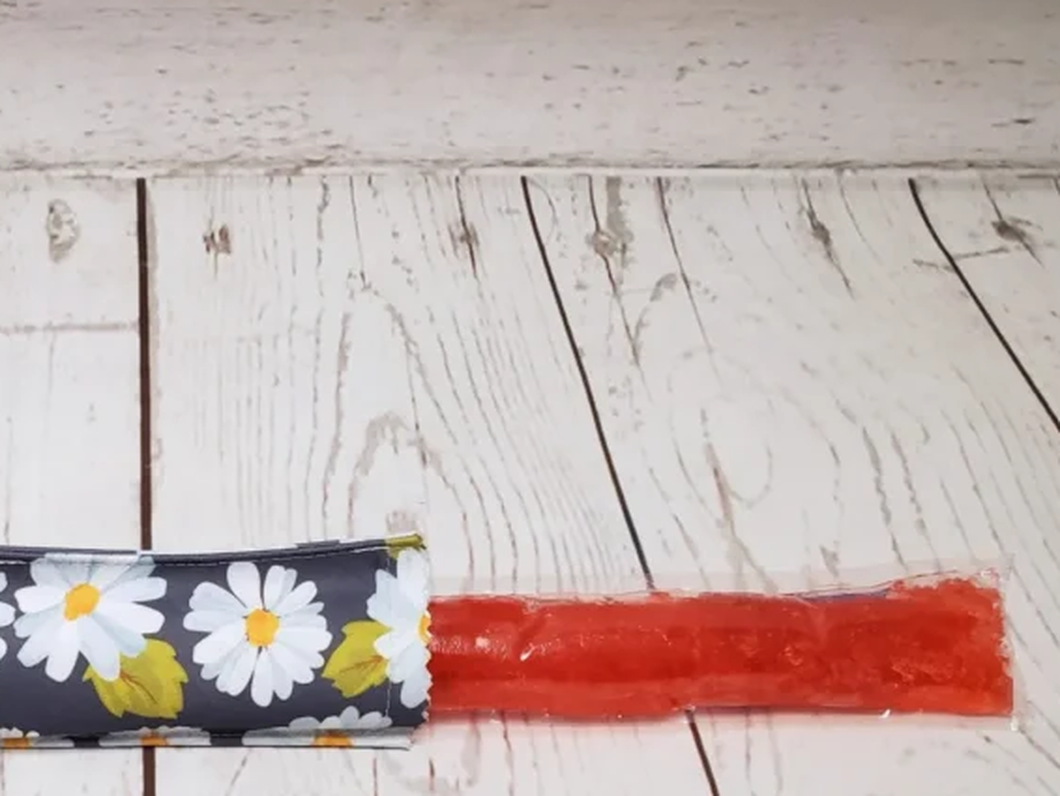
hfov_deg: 38.3
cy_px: 648
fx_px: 1440
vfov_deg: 30.1
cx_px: 152
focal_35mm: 47
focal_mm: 4.3
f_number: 2.4
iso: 200
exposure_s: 1/120
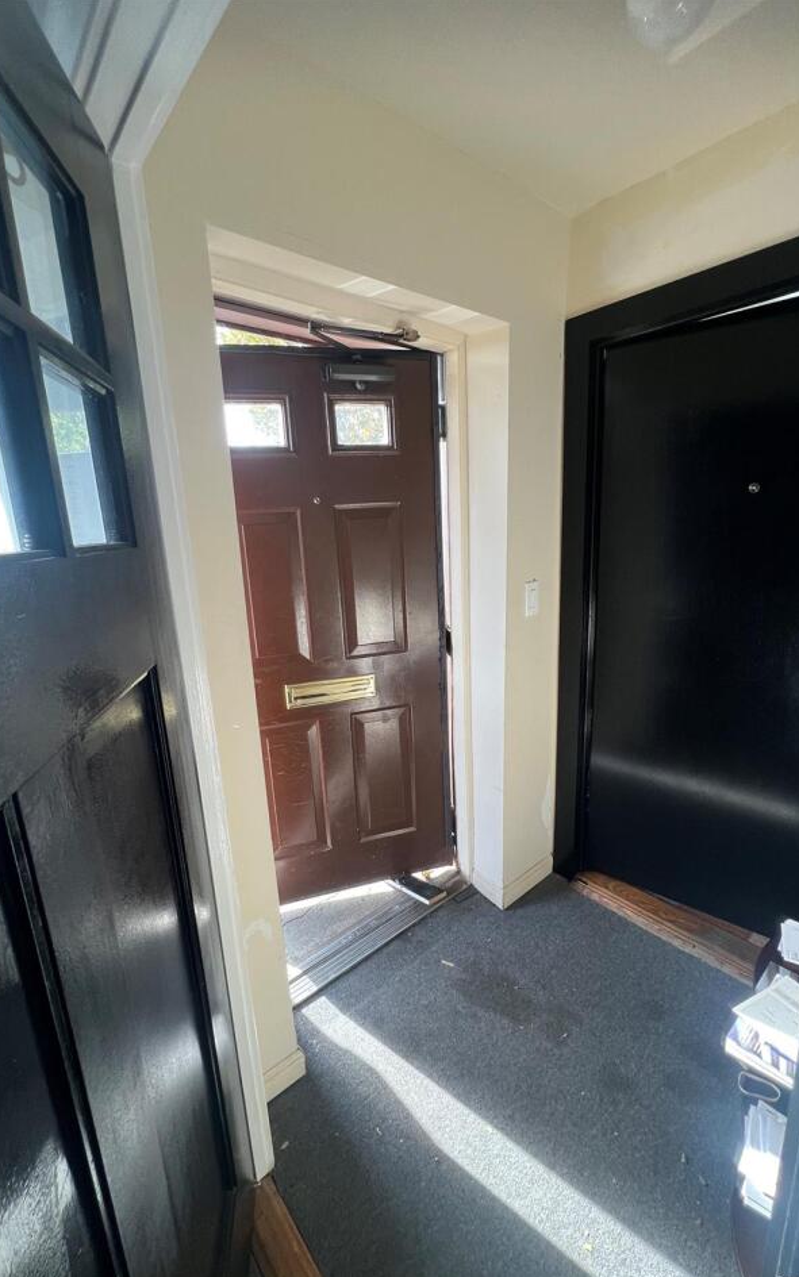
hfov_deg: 78.6
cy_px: 645
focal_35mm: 14
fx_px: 488
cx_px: 384
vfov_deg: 105.3
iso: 80
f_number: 1.8
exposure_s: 1/120
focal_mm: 1.57
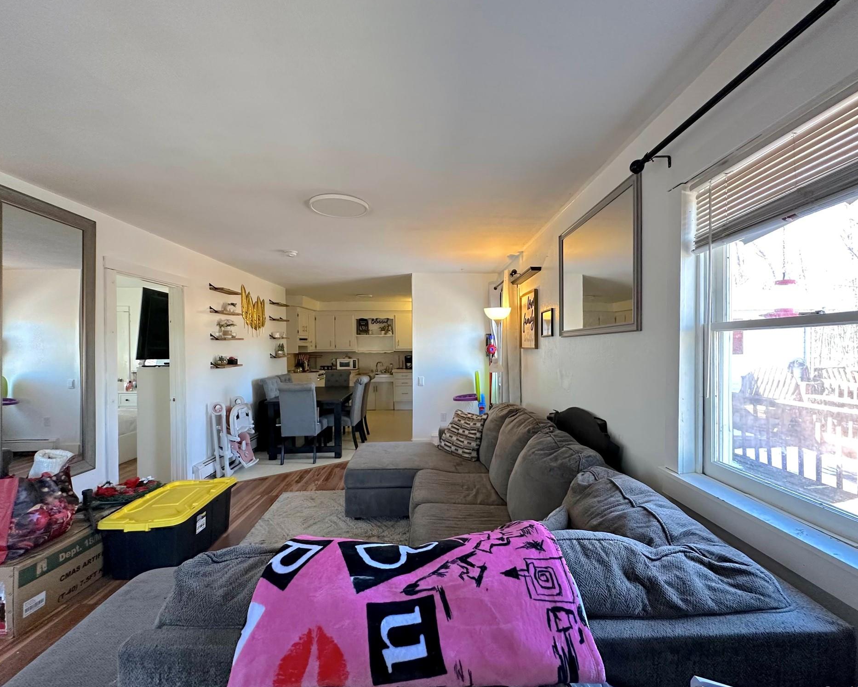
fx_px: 381
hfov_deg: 96.7
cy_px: 350
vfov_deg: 84.0
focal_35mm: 15
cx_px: 445
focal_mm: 2.22
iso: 250
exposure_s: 1/99
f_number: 2.2
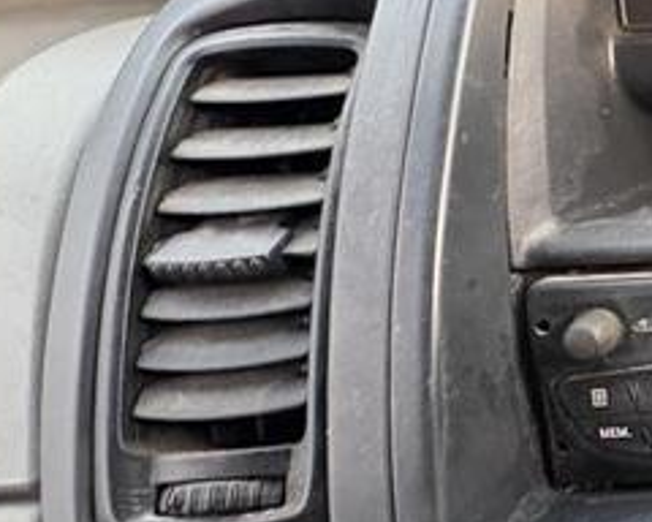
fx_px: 984
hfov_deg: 23.8
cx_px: 1095
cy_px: 166
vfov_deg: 29.4
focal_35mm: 51
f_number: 2.2
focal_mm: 2.22
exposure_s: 1/70
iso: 200
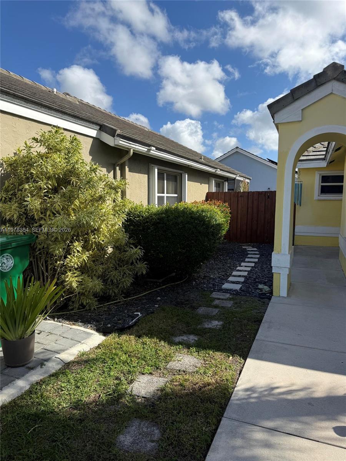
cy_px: 230
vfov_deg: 71.6
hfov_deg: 56.8
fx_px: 320
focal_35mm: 24
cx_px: 173
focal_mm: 6.76
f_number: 1.78
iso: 80
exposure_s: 1/4673
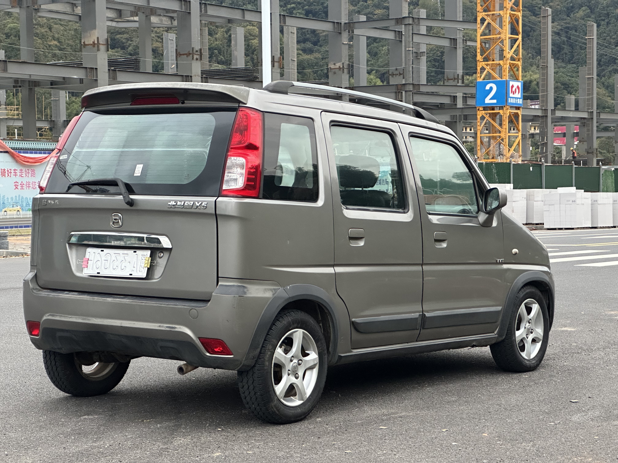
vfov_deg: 19.1
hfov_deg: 25.3
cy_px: 232
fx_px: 1375
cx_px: 309
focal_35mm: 77
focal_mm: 9
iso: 320
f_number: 2.8
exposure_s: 1/60
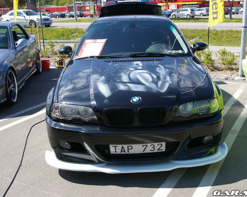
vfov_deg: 36.5
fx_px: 300
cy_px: 98
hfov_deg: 44.6
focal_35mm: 41
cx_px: 143
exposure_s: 1/250
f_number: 8
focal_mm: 24
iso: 200
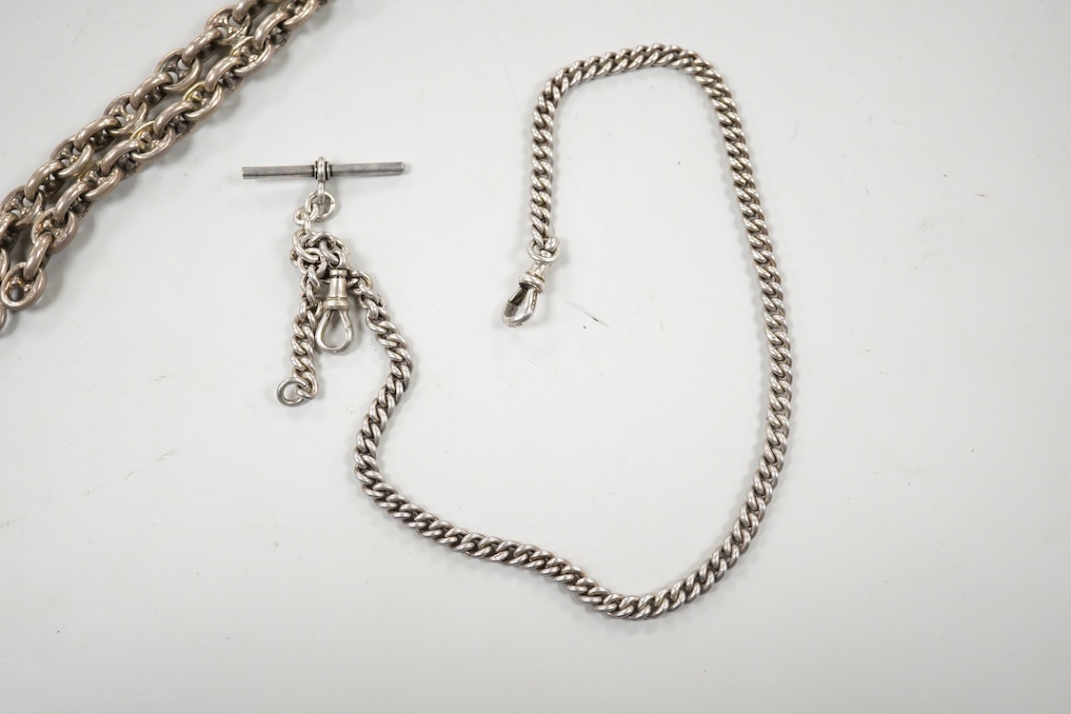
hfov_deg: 43.6
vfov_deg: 29.9
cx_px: 536
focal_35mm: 45
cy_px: 357
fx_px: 1339
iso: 2500
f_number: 3.5
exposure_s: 1/400
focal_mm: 30
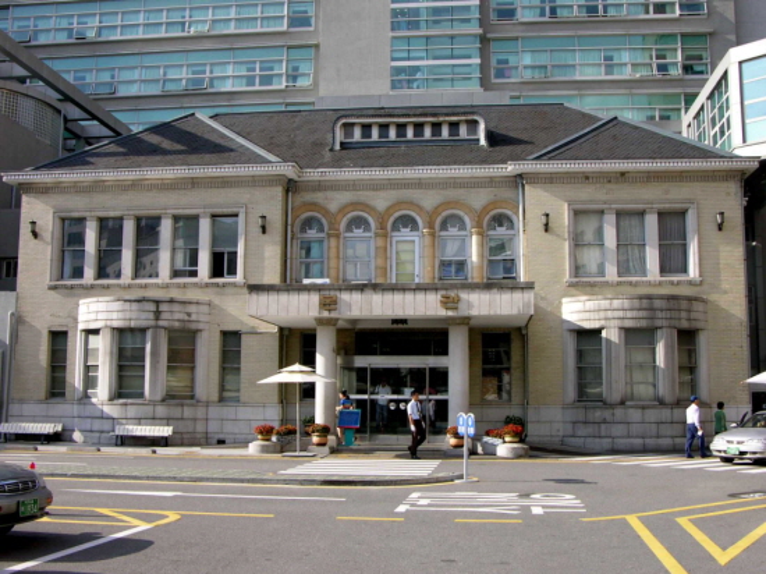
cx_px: 383
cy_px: 287
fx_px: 863
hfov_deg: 47.9
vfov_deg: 36.8
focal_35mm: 39
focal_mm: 10
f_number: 5.1
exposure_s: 1/162
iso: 50
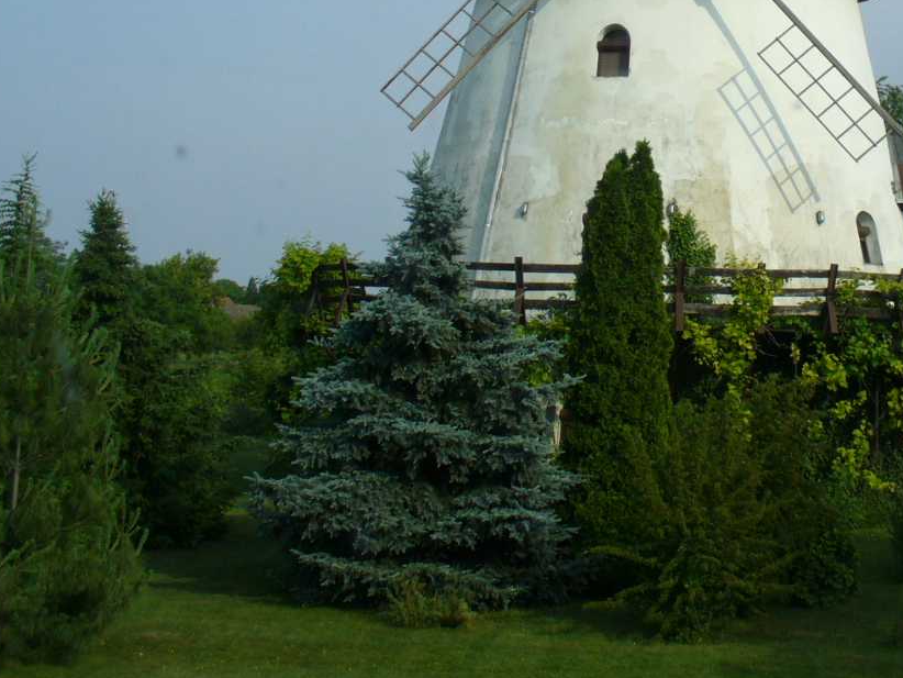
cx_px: 739
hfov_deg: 26.5
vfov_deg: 20.0
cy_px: 40
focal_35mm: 72
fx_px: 1879
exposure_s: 1/500
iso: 80
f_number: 2.8
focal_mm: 6.1
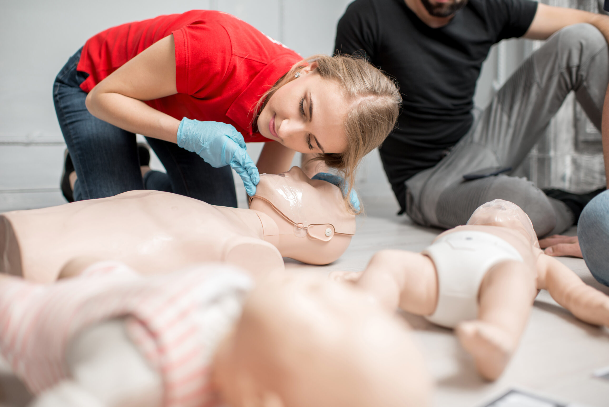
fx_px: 592
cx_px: 304
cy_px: 204
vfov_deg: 37.9
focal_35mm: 35
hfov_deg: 54.4
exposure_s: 1/160
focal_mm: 35
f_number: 2.2
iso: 250
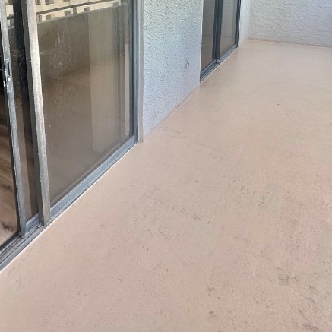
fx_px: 315
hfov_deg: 52.7
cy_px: 41
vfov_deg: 50.2
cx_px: 76
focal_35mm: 29
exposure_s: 1/189
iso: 40
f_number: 2.2
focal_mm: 2.22
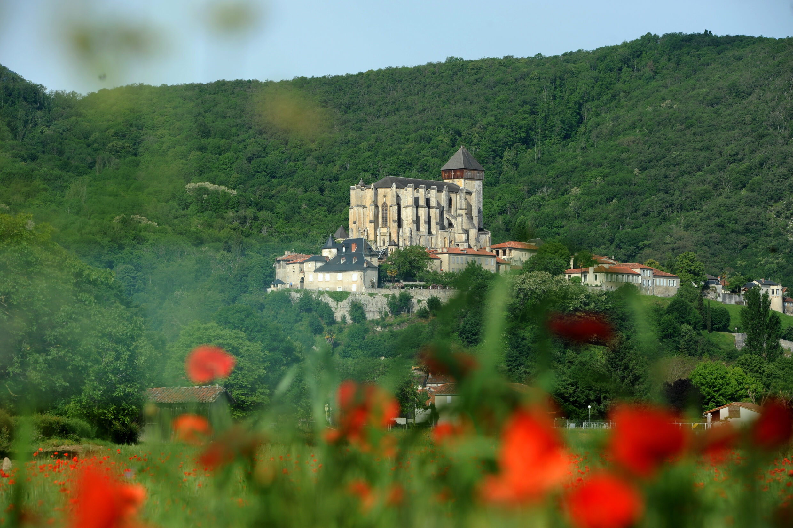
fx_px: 3082
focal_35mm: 140
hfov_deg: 14.7
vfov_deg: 9.8
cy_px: 264
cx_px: 396
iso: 200
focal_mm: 140
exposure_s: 1/500
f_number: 8
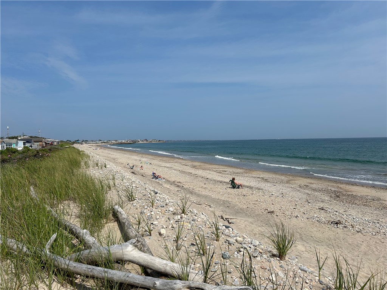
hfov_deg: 67.3
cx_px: 194
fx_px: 291
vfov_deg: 53.1
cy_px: 145
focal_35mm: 26
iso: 50
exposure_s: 1/10309
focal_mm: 5.7
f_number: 1.5
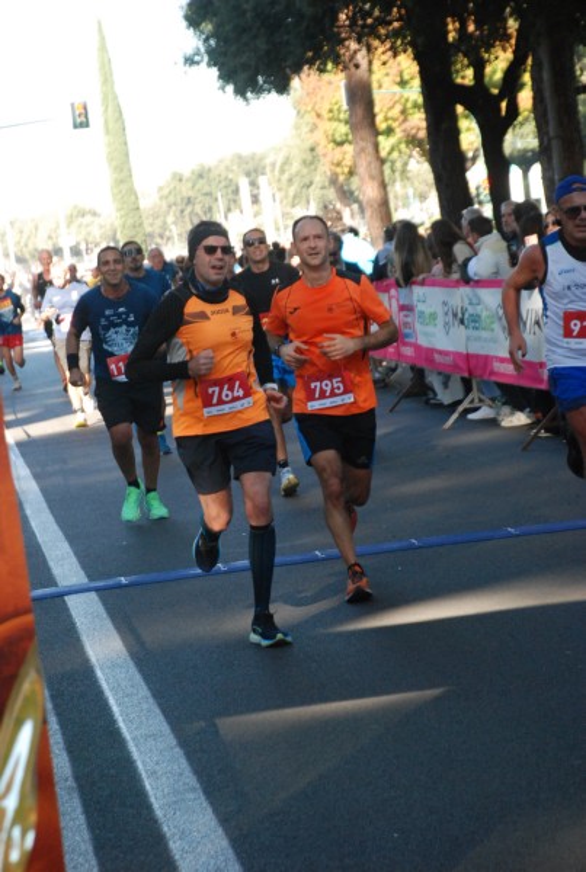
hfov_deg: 10.8
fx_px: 3097
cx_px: 293
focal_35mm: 128
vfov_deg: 16.0
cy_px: 436
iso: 1000
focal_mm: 85
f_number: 5.6
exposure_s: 1/400
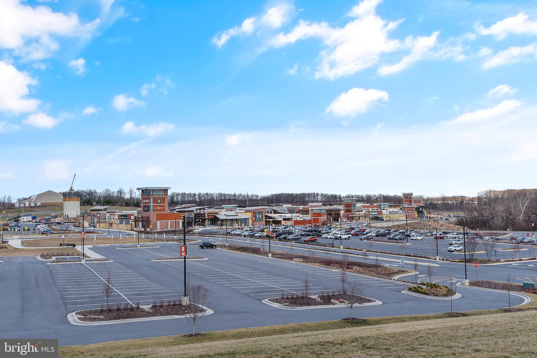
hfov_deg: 54.4
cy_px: 179
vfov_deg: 37.9
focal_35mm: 35
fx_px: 522
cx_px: 268
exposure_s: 1/250
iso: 100
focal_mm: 35
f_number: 8
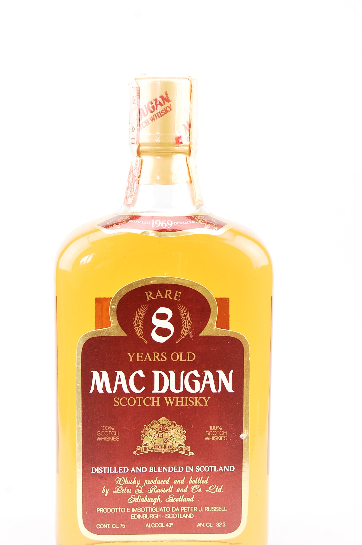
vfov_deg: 24.8
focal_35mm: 82
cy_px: 307
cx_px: 162
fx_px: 1239
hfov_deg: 16.6
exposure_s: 1/25
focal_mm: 46
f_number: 8
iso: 200
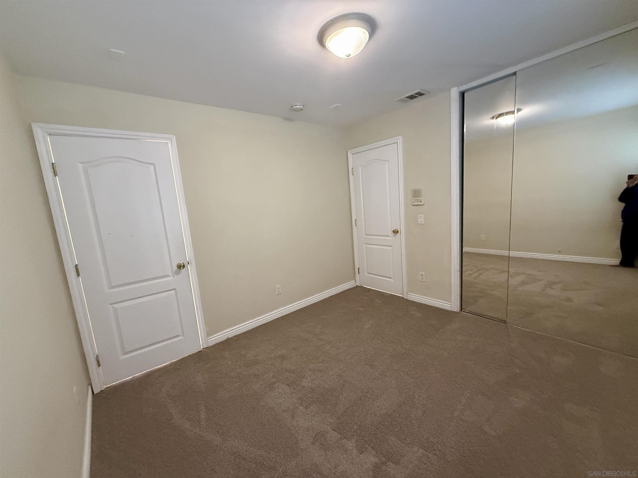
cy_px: 239
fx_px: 258
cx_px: 319
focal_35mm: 14
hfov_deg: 102.1
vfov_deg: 85.7
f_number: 2.2
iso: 640
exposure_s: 1/60
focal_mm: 2.22
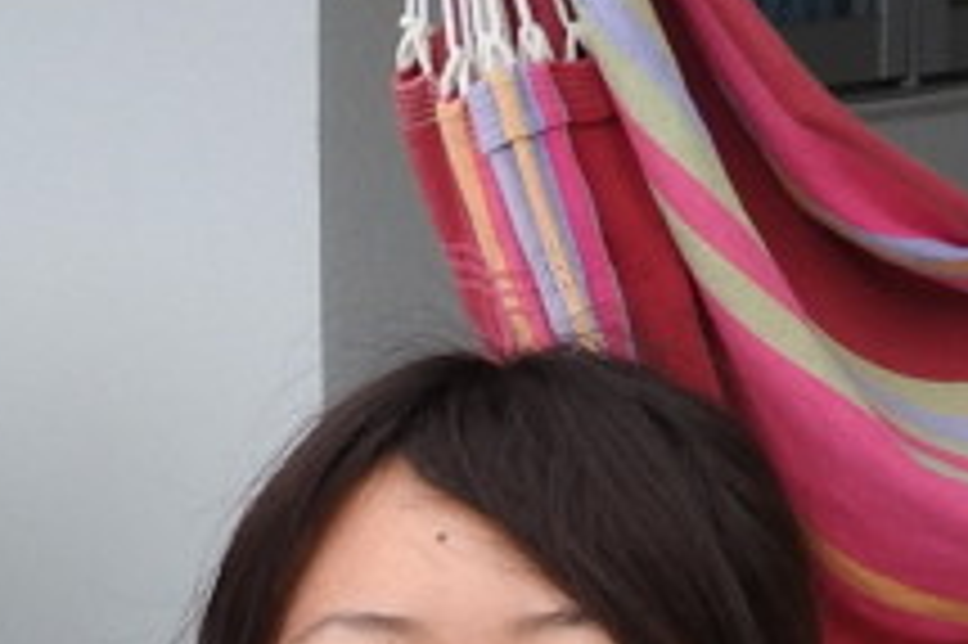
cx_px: -936
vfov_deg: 6.7
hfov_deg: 9.7
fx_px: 5320
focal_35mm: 198
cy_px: 1234
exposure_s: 1/60
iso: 100
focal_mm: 7.2
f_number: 3.8
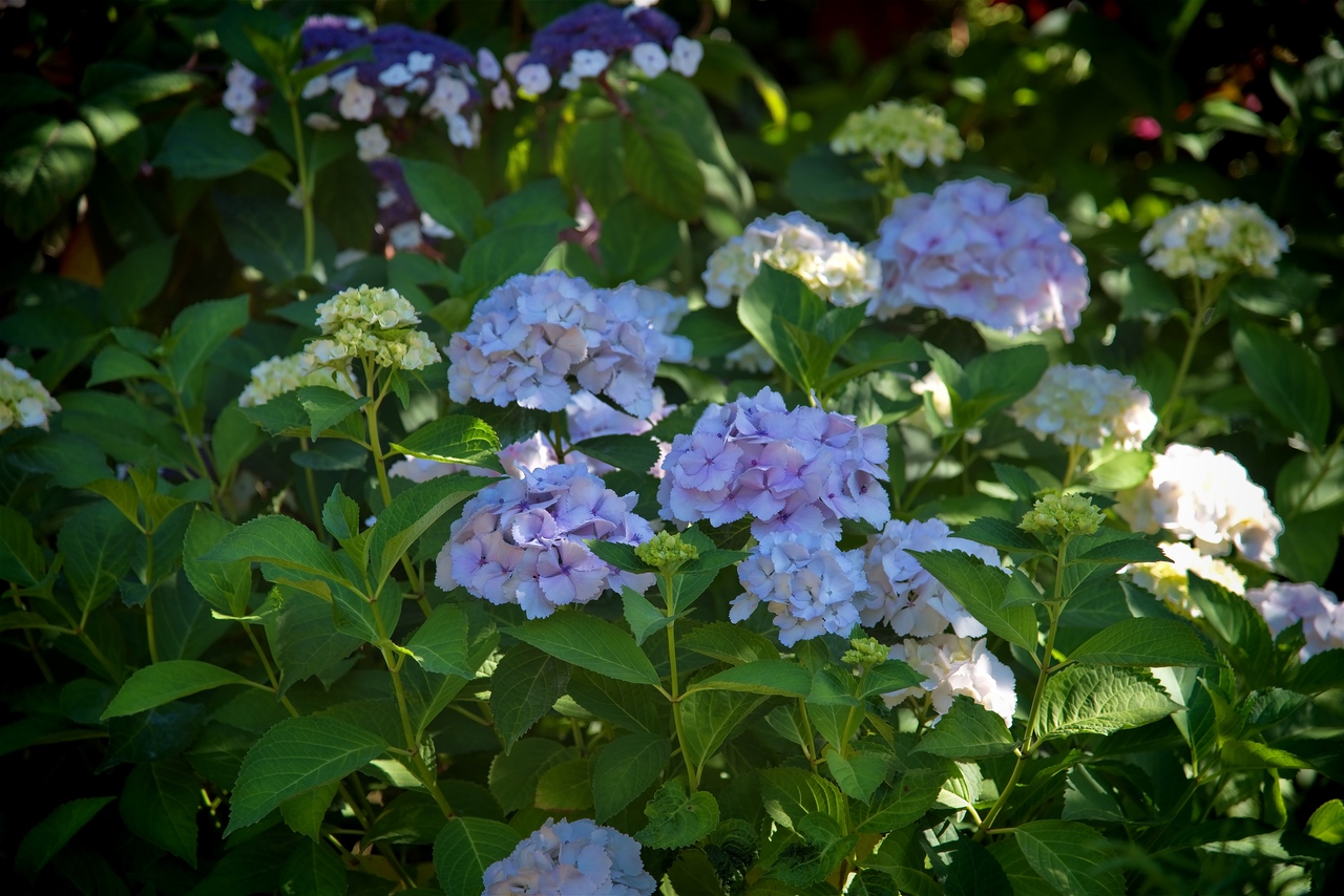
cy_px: 448
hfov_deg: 17.1
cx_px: 672
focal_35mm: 120
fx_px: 4481
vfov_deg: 11.4
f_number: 4
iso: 125
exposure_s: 1/250
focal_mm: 120
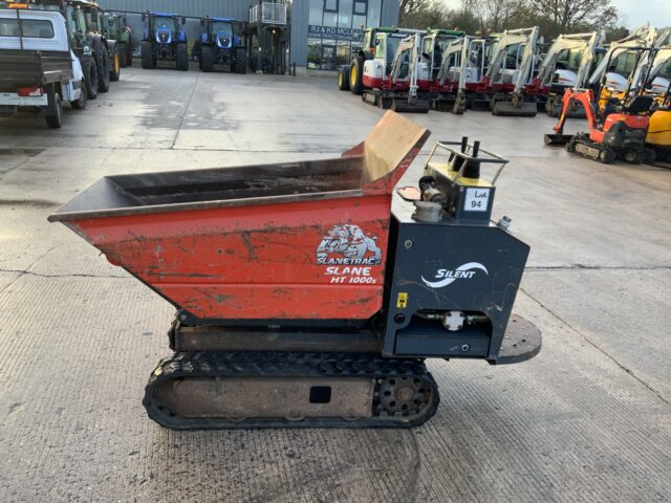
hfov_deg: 61.7
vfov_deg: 48.2
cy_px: 252
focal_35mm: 29
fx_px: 562
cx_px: 336
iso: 25
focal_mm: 3
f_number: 1.8
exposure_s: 1/122
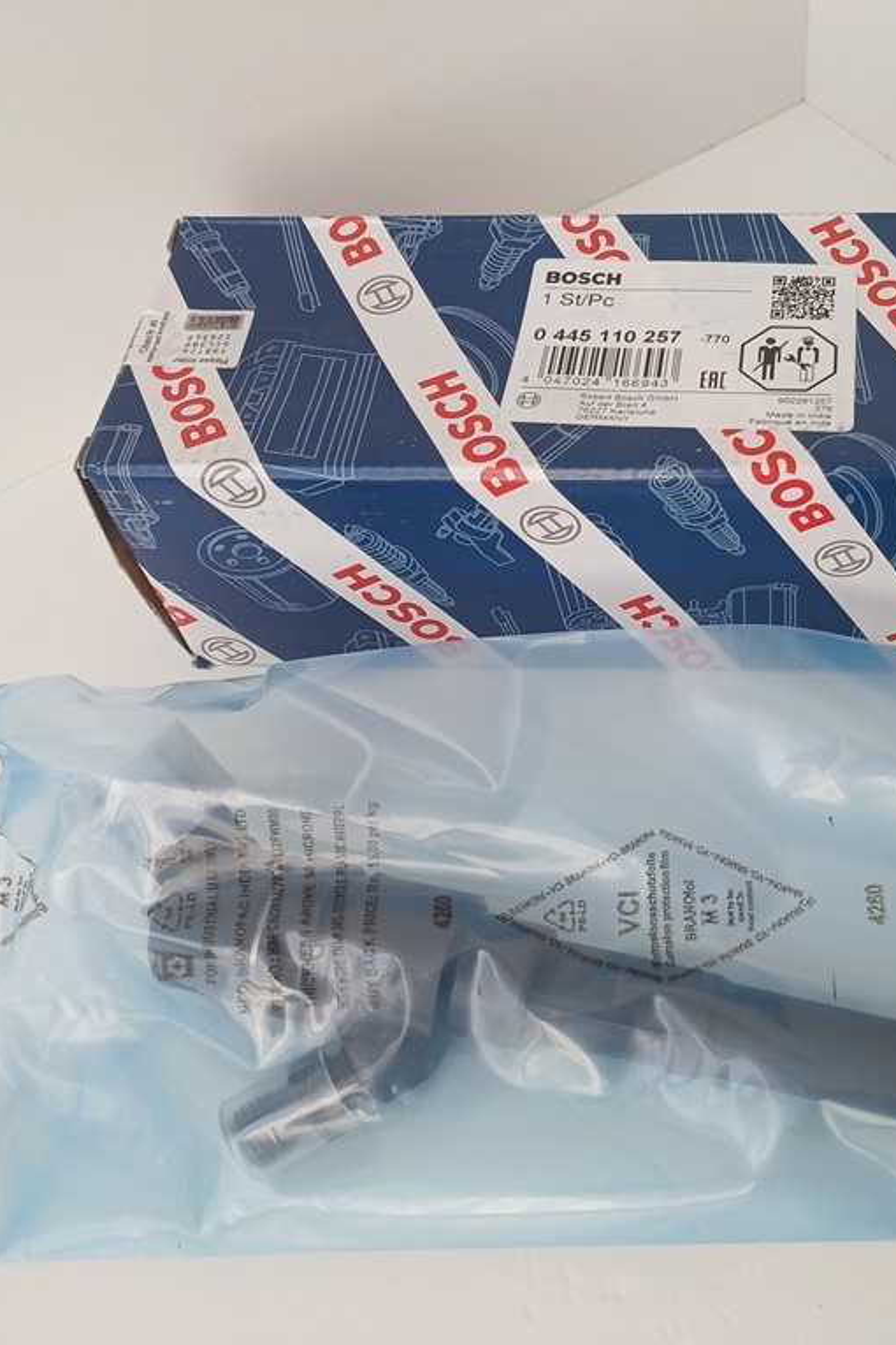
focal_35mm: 32
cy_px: 672
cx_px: 724
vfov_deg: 58.7
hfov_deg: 39.4
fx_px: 1195
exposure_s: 1/50
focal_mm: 5.06
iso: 25
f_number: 1.8
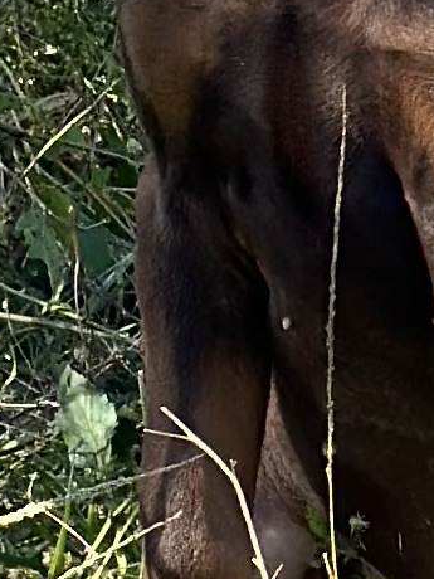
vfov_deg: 12.4
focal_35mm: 158
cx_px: 355
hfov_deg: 9.4
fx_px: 2641
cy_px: 31
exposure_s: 1/762
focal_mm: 6.86
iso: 80
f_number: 1.78
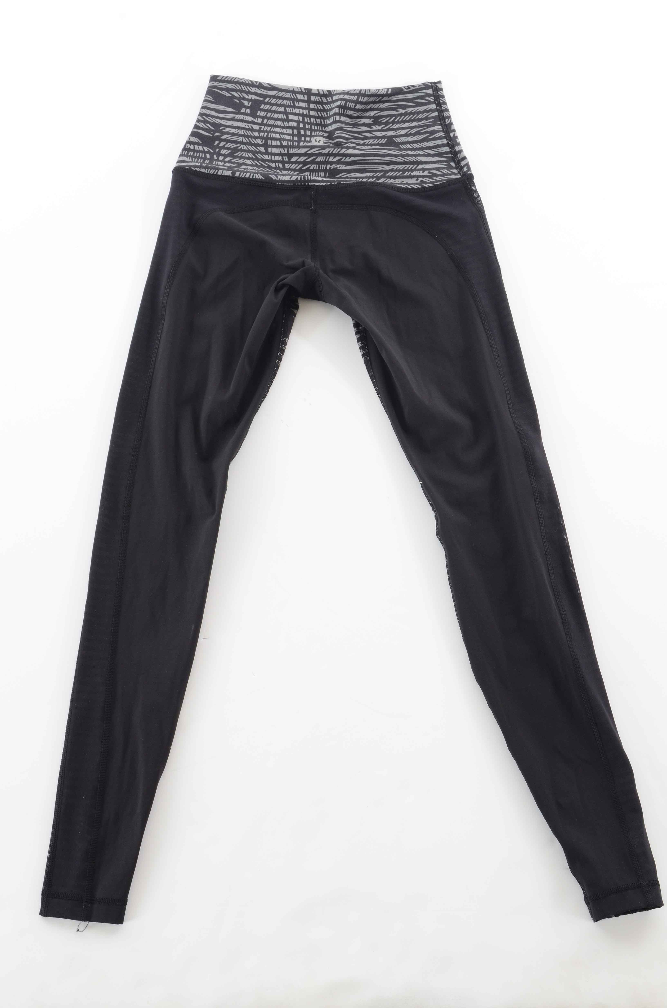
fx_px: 1591
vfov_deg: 35.1
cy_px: 504
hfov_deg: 23.7
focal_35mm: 57
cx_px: 334
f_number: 16
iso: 400
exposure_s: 1/100
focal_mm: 38
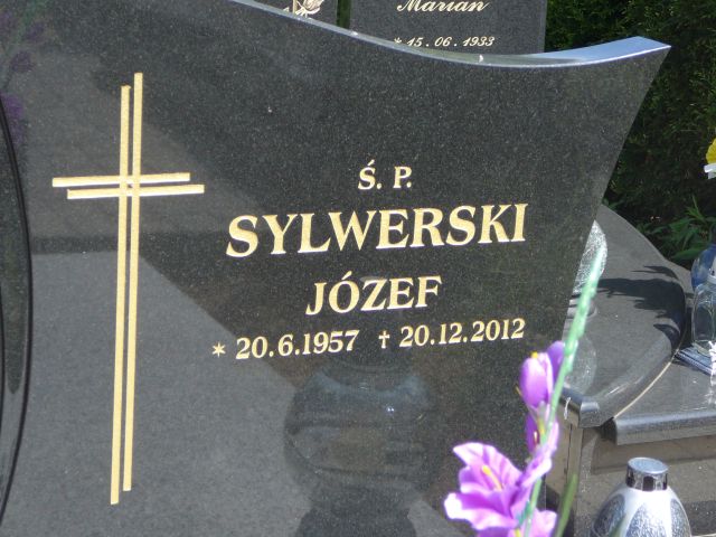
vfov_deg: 15.6
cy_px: 268
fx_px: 1965
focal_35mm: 95
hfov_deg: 20.7
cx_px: 358
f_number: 3.9
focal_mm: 14.1
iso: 80
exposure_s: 1/320
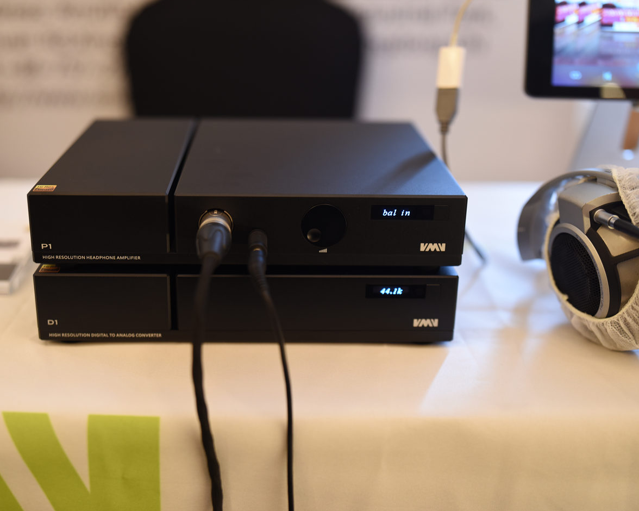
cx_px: 278
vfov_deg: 32.7
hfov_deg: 40.3
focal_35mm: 46
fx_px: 870
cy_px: 253
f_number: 1.8
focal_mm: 40
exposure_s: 1/50
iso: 500
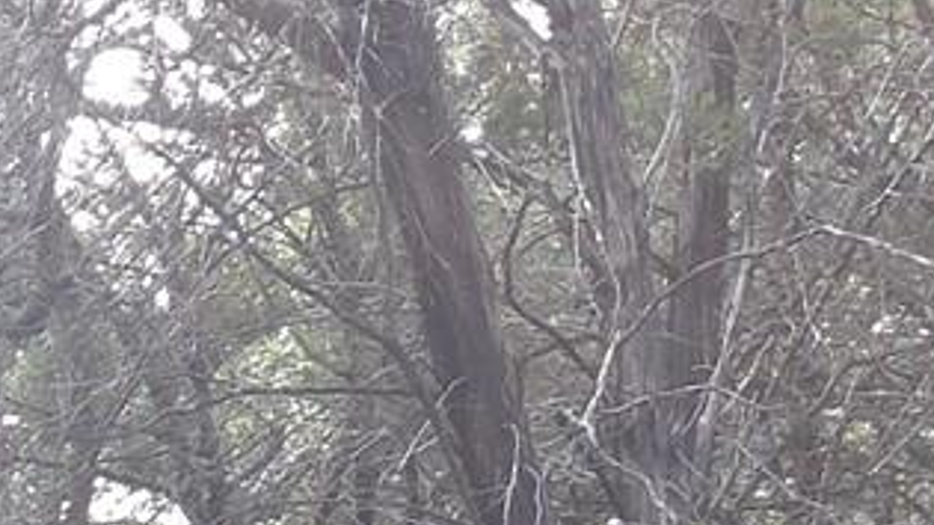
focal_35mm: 163
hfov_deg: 11.7
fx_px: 4036
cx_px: -1017
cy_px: 2038
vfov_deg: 6.2
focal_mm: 5.4
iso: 80
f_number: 1.8
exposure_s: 1/120
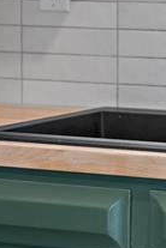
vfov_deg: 7.4
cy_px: 81
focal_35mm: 278
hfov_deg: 4.9
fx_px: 1923
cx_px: 225
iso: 100
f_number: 2.8
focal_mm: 75
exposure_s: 1/4
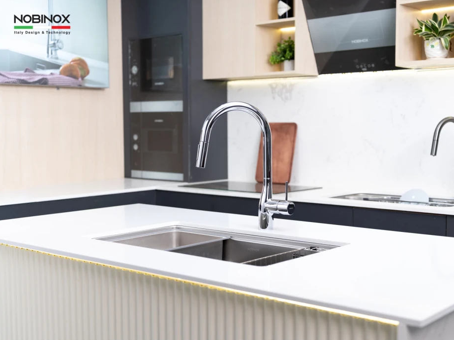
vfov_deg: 29.7
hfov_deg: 38.9
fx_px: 643
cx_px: 252
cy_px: 170
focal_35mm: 49
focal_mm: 45
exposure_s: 1/160
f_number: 2.8
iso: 160
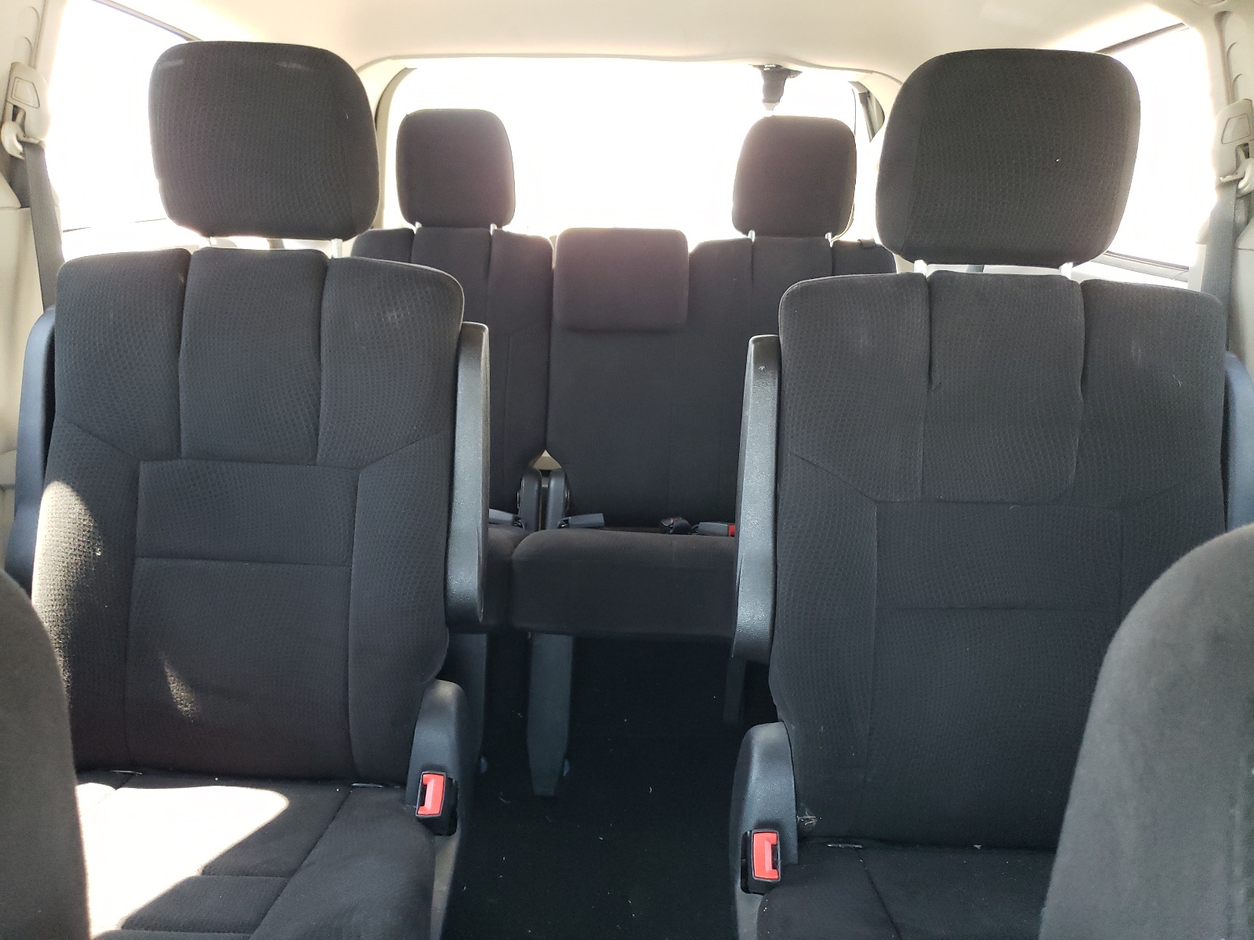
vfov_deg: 53.1
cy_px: 470
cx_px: 627
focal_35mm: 26
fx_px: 942
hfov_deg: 67.3
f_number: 1.5
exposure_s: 1/60.2
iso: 301
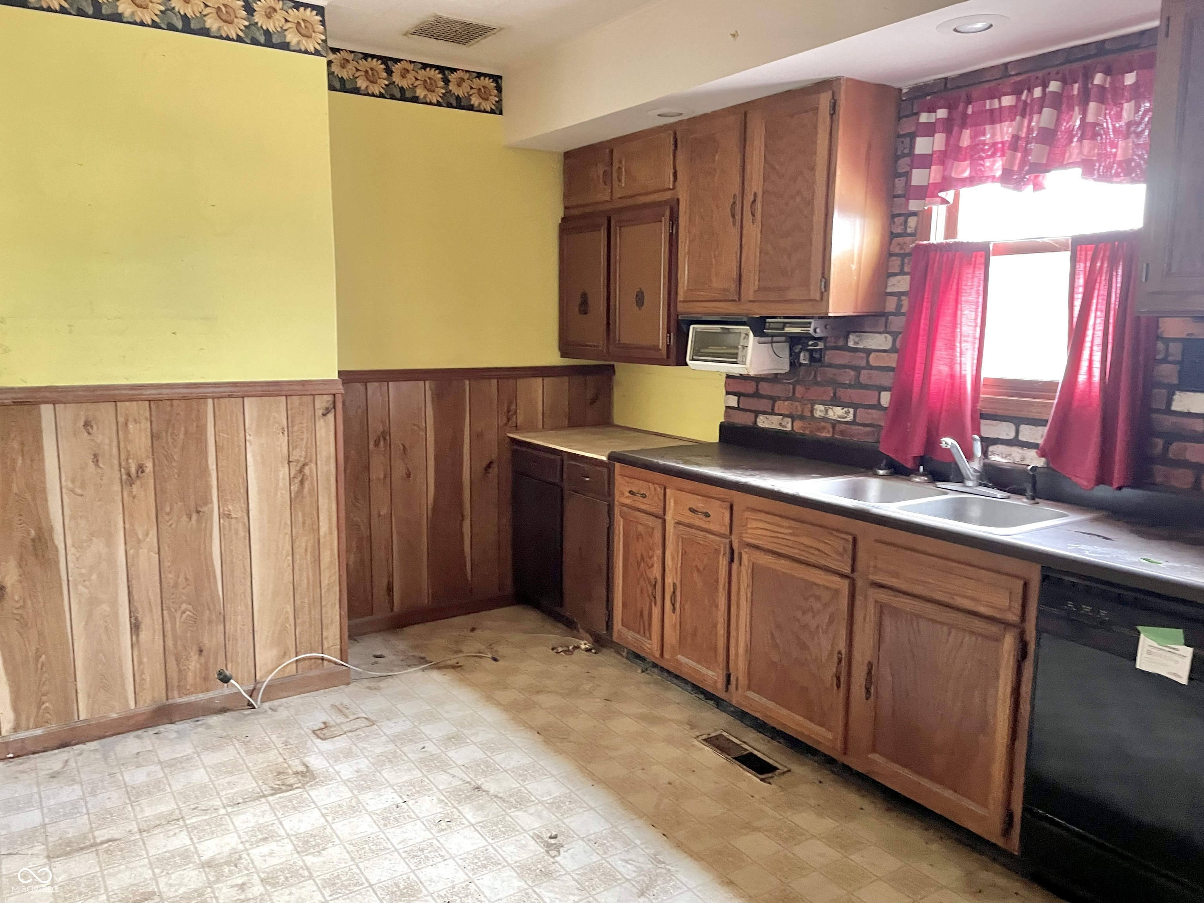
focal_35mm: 26
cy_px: 452
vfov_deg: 53.1
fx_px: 904
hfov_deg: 67.3
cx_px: 602
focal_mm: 4.2
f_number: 1.6
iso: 640
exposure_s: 1/32
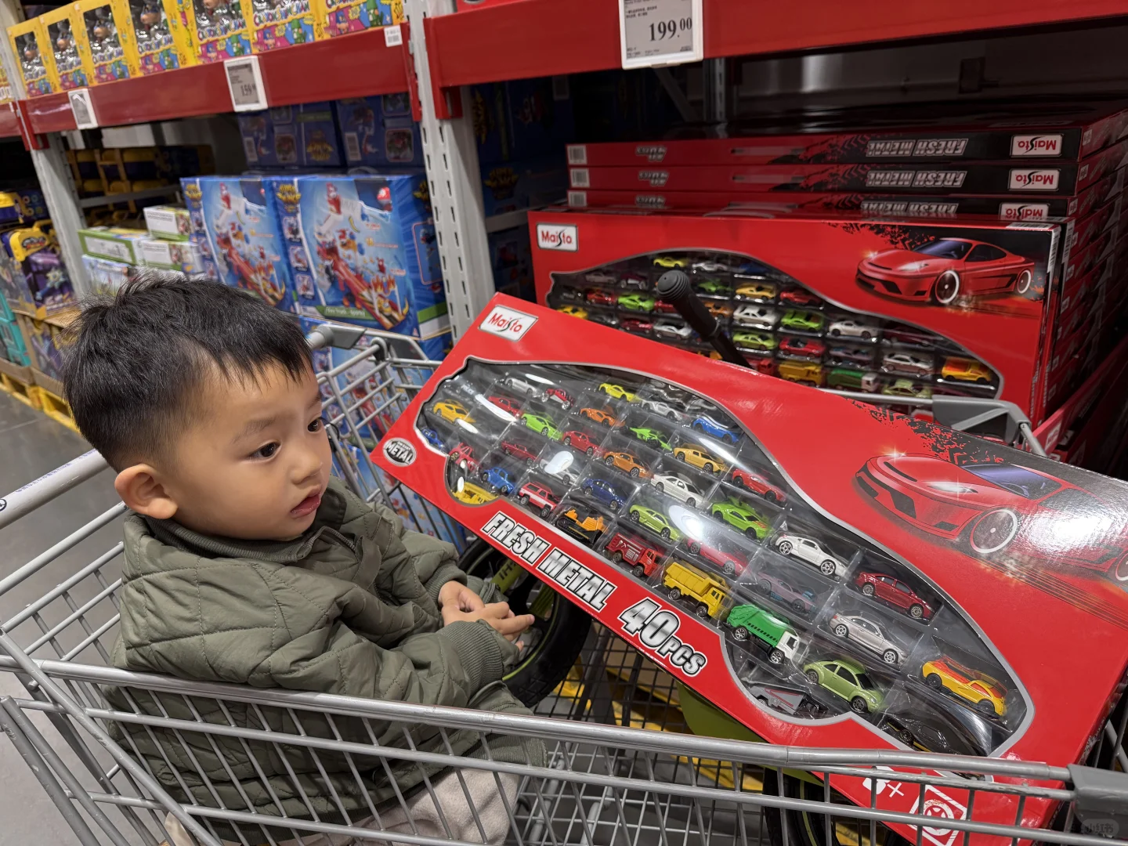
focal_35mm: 24
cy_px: 423
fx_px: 782
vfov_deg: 56.8
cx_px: 564
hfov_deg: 71.6
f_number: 1.78
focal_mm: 6.76
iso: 200
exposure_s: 1/100
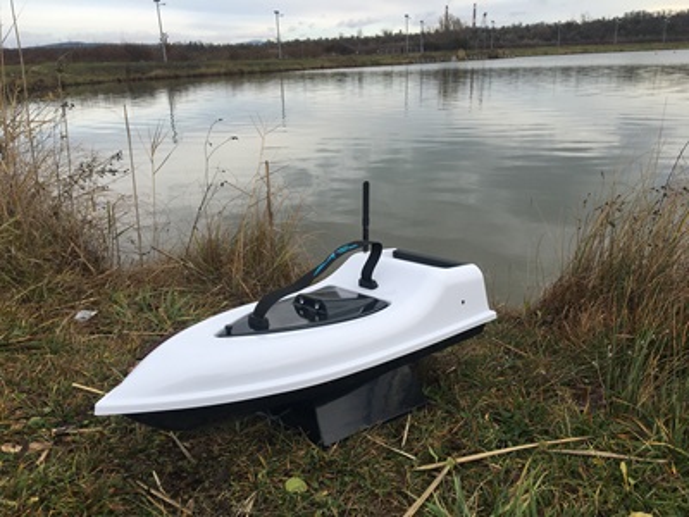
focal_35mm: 29
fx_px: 577
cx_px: 344
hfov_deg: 61.7
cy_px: 258
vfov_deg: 48.2
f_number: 2.2
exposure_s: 1/699
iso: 25
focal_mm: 4.15
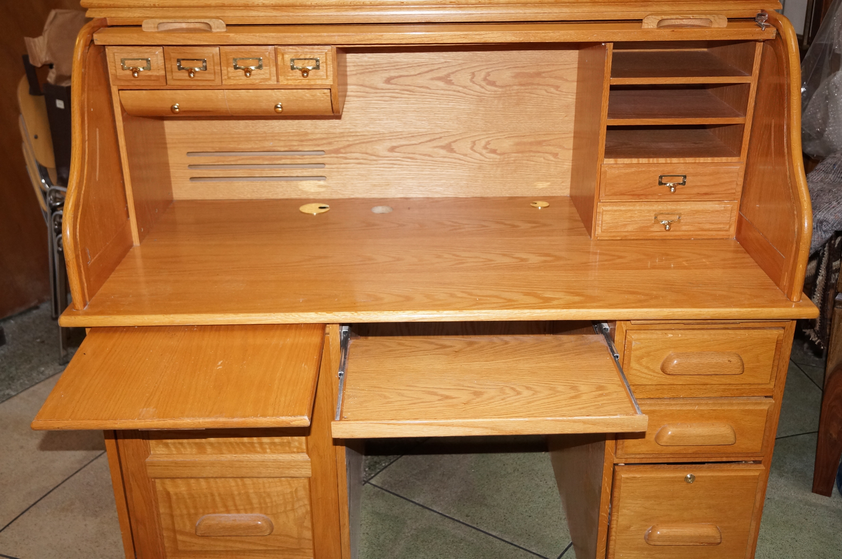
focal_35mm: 39
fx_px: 911
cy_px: 280
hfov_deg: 49.6
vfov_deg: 34.1
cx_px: 421
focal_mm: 26
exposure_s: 1/160
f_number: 4
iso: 800
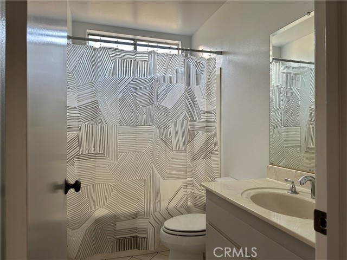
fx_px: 241
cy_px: 130
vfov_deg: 56.8
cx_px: 174
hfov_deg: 71.6
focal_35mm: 24
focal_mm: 6.86
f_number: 1.78
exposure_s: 1/121
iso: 125
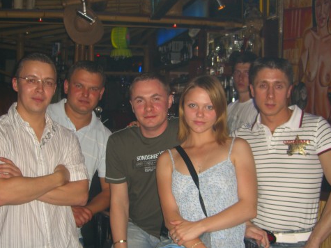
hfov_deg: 39.6
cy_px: 150
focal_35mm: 48
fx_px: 459
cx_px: 151
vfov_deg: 30.2
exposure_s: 1/60
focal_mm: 7.9
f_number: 2.8
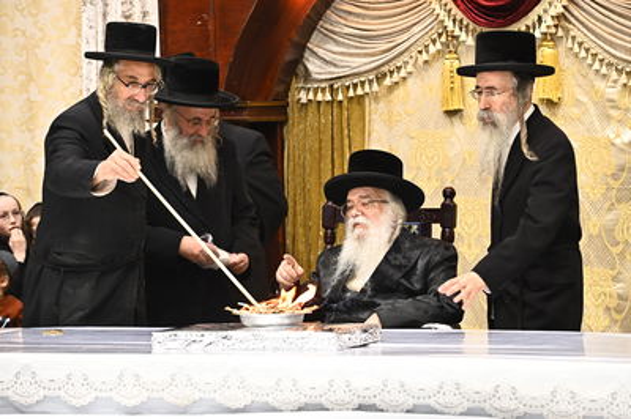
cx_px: 316
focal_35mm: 155
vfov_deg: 8.8
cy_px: 210
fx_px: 2715
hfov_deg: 13.3
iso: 1600
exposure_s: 1/160
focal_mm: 155
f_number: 6.3
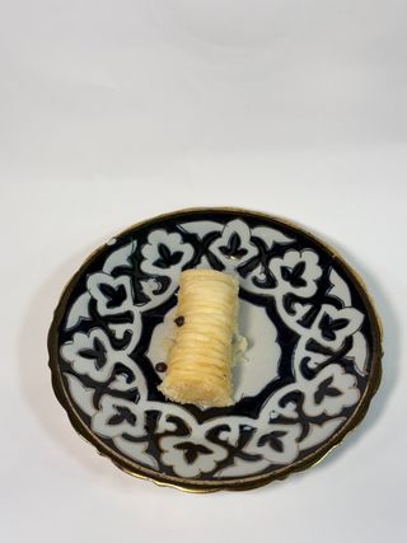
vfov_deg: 39.7
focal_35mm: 48
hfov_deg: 30.3
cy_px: 272
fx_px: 753
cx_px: 204
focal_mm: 6.76
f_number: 1.78
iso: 50
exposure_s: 1/100
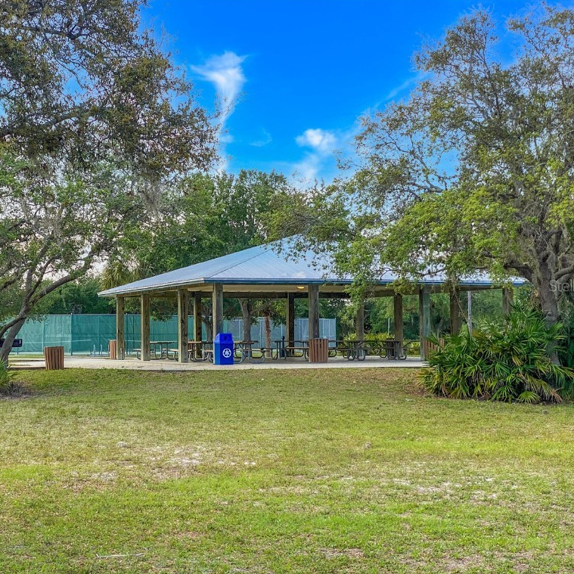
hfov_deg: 27.7
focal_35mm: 62
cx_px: 233
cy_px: 285
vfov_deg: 27.7
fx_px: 1163
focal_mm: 6
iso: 20
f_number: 2
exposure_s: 1/457
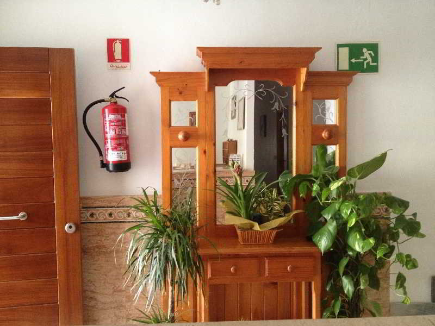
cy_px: 163
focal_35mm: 35
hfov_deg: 52.6
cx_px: 218
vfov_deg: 40.7
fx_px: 440
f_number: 2.4
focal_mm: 4.28
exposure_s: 1/20
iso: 320
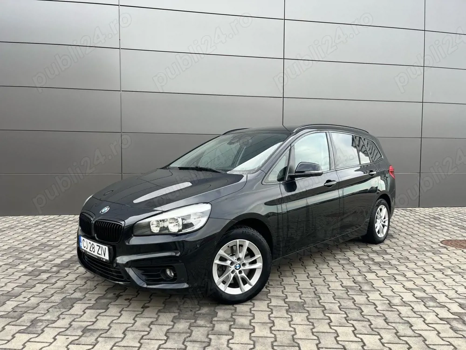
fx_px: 350
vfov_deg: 53.1
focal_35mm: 26
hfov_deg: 67.3
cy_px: 175
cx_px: 233
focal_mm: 5.1
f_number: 1.6
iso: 40
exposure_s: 1/153
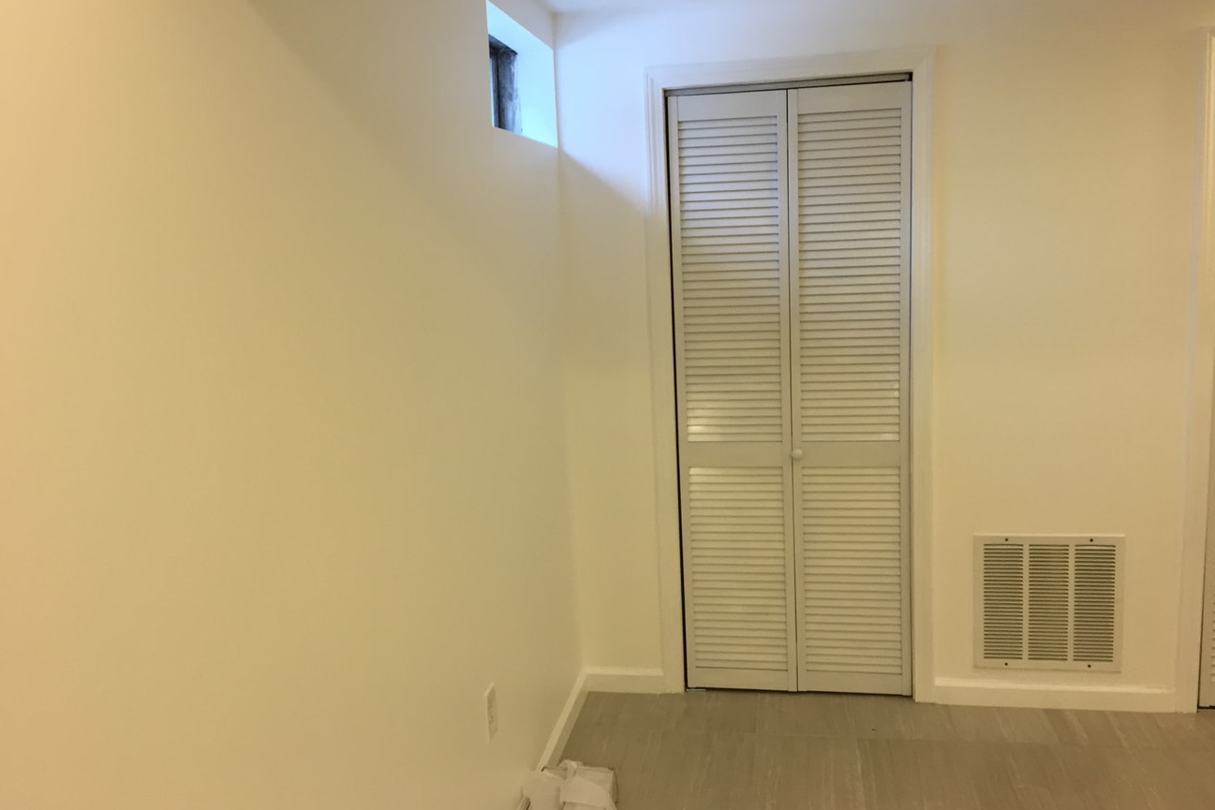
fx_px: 1046
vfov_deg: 42.3
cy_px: 391
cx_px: 607
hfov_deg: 60.3
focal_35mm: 31
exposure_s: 1/30
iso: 32
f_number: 2.2
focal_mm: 4.15
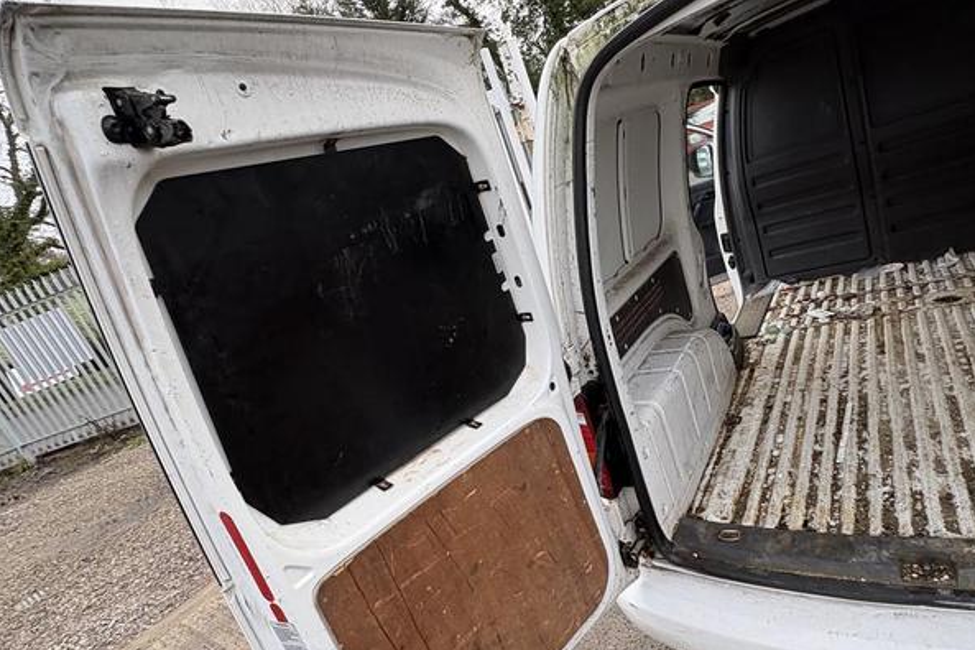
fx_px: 596
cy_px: 365
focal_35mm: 22
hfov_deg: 78.3
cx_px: 548
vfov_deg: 57.0
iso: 40
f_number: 2.2
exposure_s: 1/134
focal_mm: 2.22
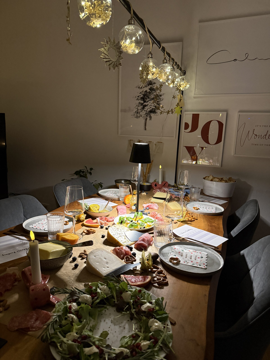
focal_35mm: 24
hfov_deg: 56.8
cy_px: 180
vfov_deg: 71.6
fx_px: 250
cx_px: 135
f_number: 1.78
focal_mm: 6.76
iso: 800
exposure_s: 1/60
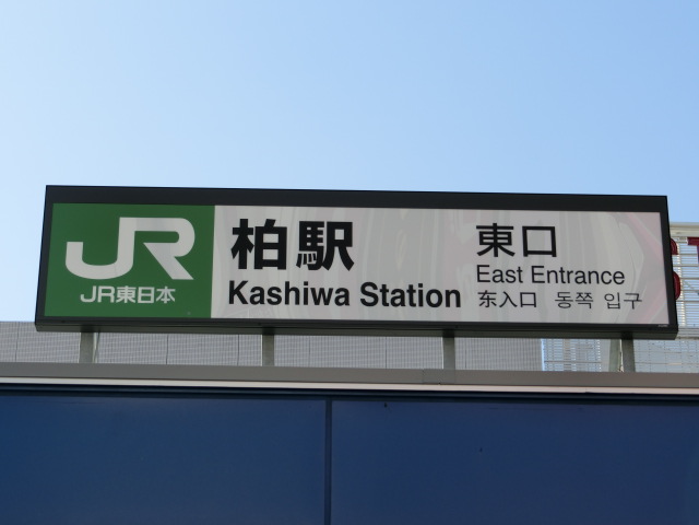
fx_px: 1878
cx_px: 350
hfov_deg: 21.1
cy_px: 262
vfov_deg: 15.9
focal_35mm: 93
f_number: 5.6
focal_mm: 16.5
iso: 80
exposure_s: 1/320
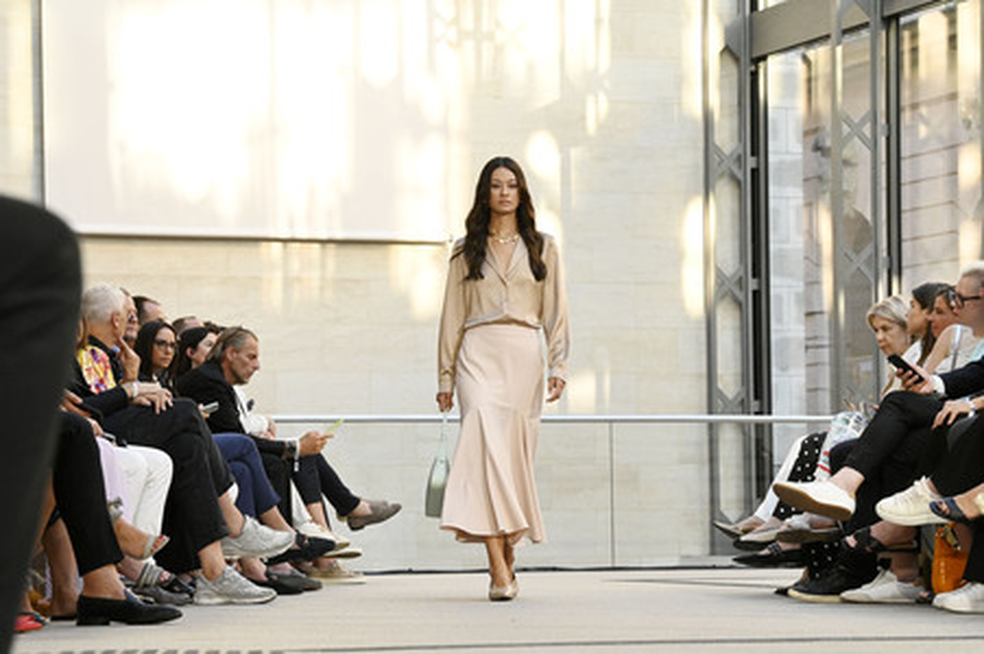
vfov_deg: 11.4
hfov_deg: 17.1
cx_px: 492
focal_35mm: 120
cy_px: 327
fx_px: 3278
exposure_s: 1/640
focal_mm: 120
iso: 5000
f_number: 7.1
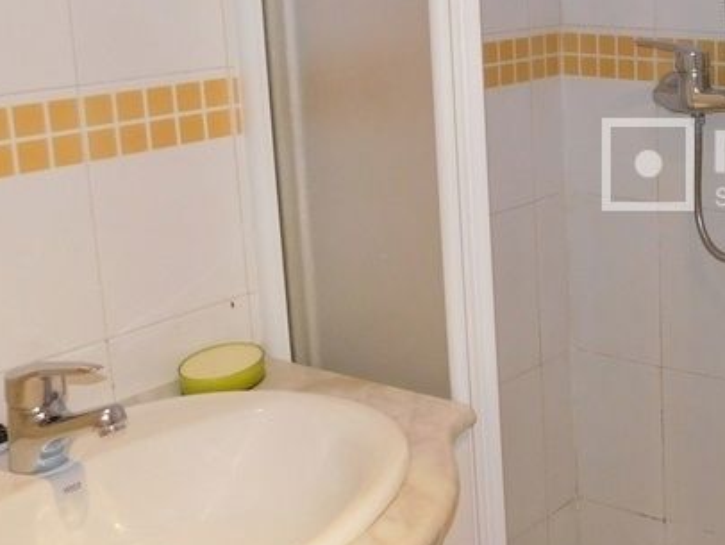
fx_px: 1215
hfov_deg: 30.0
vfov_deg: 25.1
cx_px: 788
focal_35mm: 58
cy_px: 166
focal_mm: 4
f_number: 3
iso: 200
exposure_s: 1/30
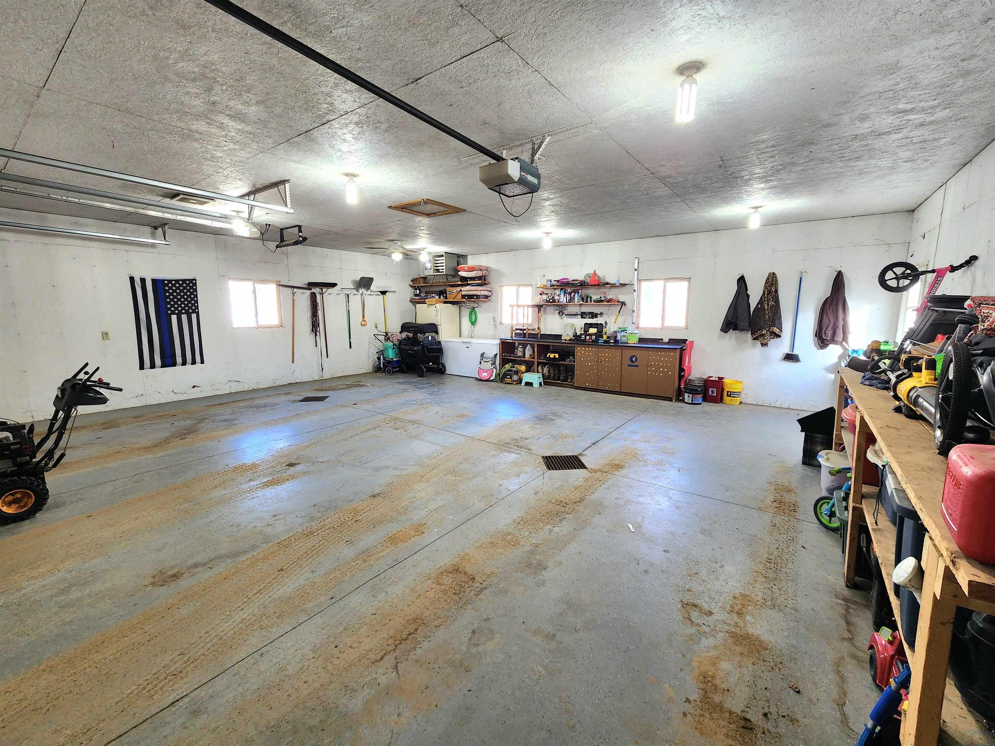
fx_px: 374
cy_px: 373
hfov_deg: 106.2
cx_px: 498
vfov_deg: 89.9
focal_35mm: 13
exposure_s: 1/60.2
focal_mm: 2.2
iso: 160
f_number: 2.2
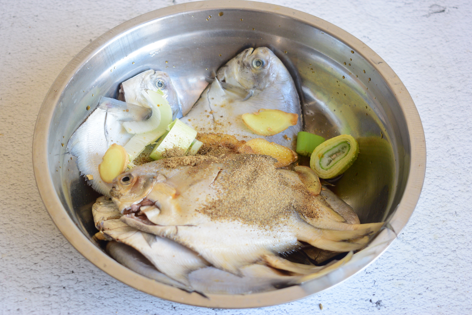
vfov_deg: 19.8
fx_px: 905
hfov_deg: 29.2
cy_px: 158
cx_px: 236
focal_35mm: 69
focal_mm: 46
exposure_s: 1/30
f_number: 5.3
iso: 500
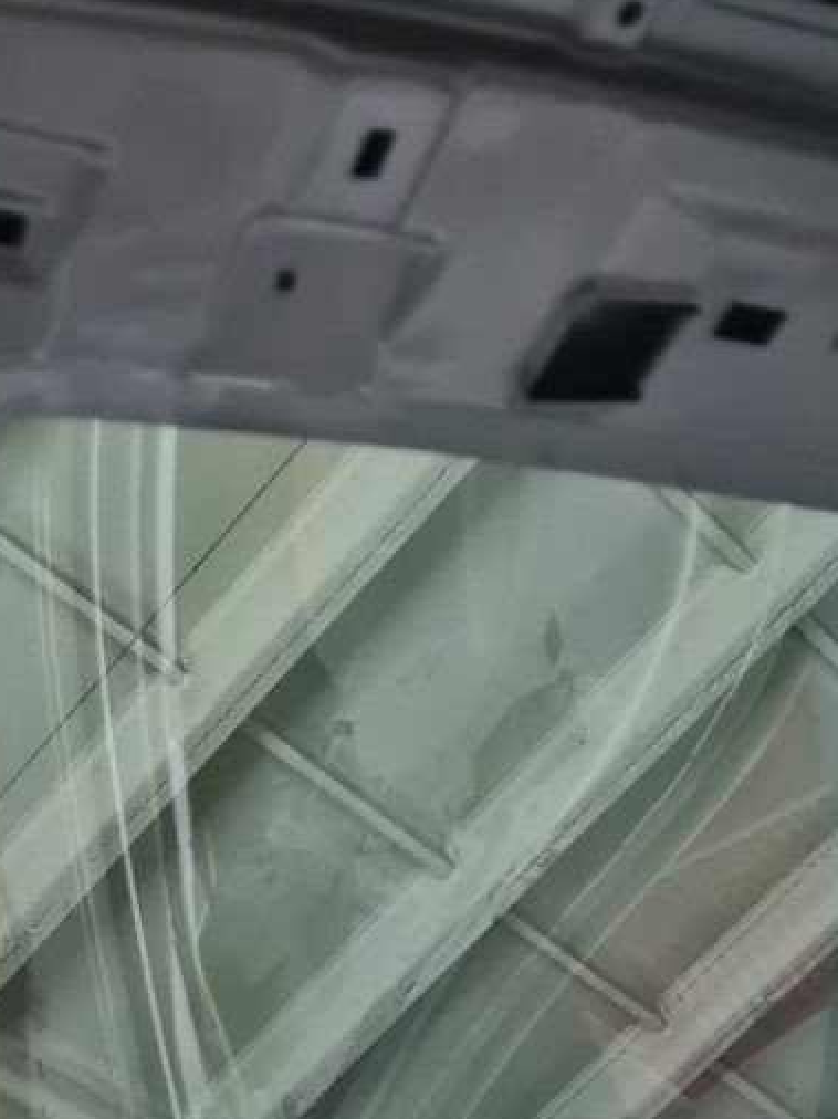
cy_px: 1214
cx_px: 0
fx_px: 2326
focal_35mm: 72
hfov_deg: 19.8
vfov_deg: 25.2
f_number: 1.8
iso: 640
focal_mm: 5.4
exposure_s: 1/33
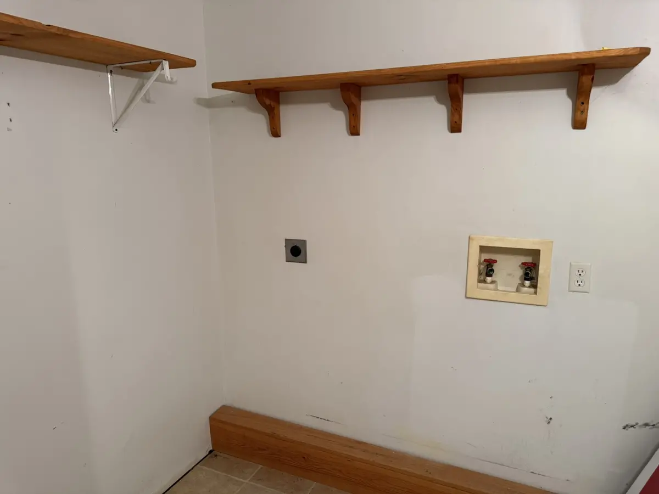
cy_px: 247
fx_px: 457
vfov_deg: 56.8
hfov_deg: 71.6
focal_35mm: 24
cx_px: 330
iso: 250
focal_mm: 6.76
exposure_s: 1/60
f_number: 1.78
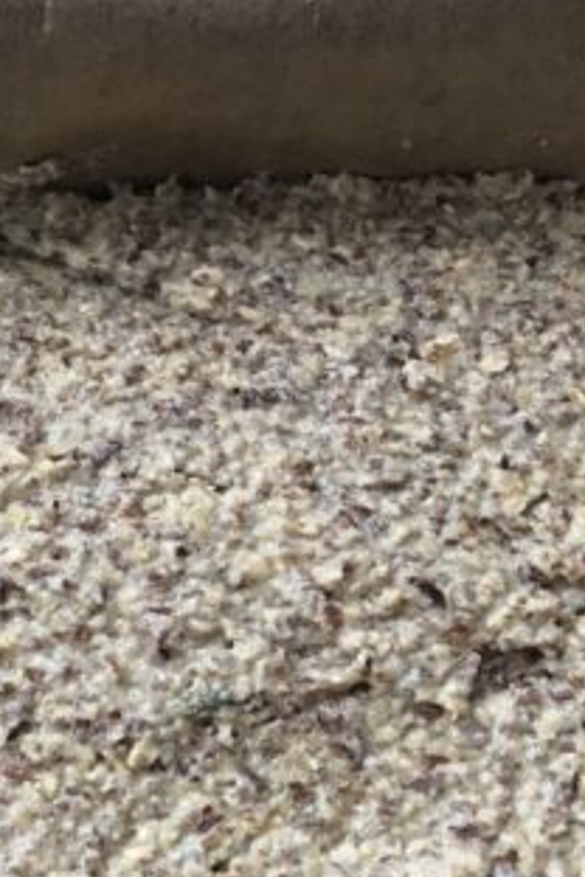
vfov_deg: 28.8
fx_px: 1706
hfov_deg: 19.2
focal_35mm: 70
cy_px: 516
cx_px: 96
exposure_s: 1/33
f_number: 1.8
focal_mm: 3.99
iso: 40
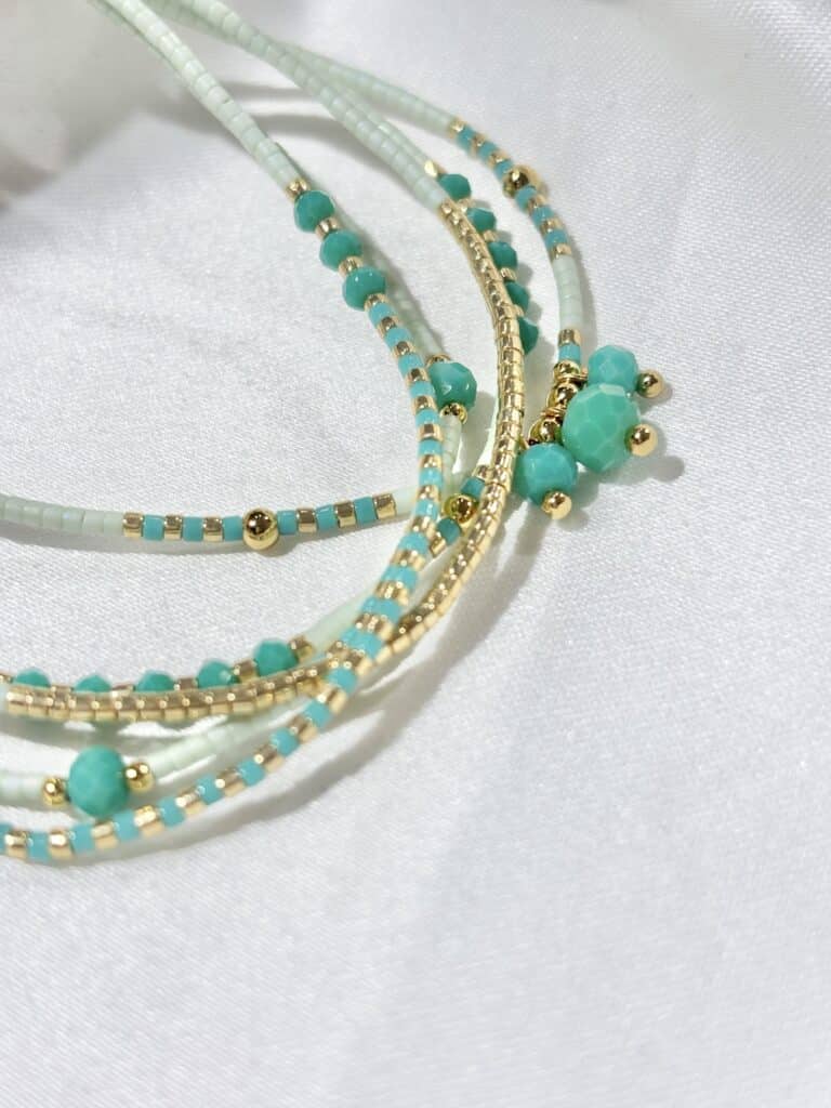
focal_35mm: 52
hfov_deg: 28.0
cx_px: 416
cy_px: 554
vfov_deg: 36.8
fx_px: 1664
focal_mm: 5.96
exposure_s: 1/290
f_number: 1.6
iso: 32
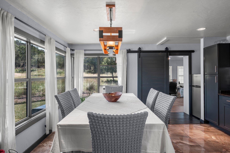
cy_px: 76
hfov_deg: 86.9
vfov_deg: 64.5
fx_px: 121
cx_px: 115
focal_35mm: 19
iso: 100
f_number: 8
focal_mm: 19
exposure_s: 1/25
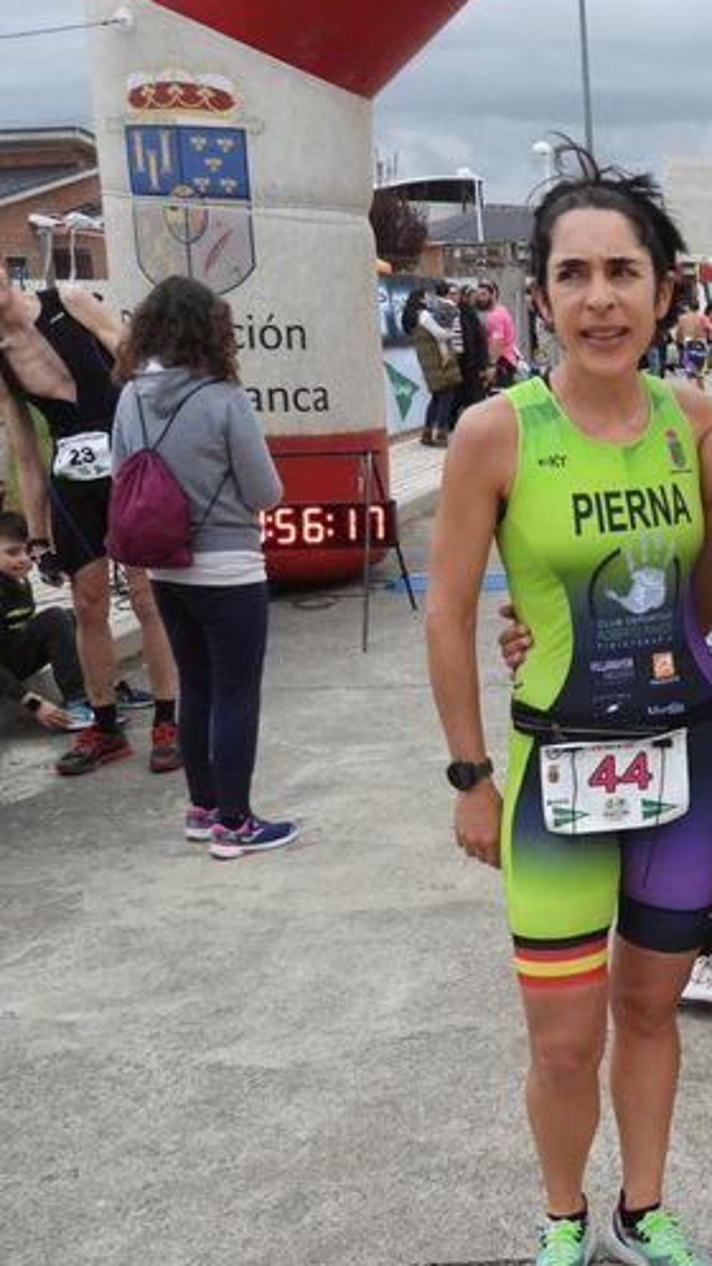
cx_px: 854
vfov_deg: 48.2
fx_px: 1410
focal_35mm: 42
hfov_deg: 25.4
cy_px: 735
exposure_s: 1/500
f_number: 2.8
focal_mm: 4.3
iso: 100
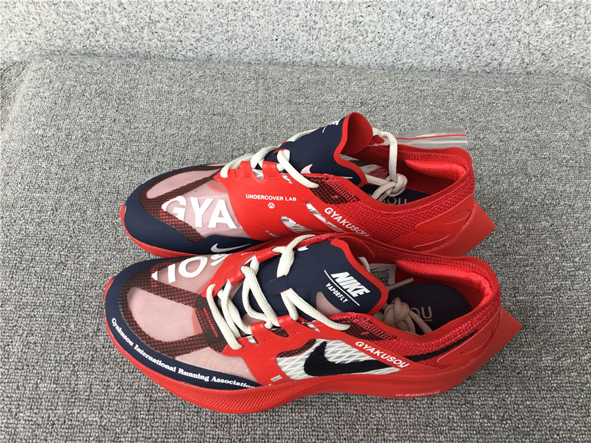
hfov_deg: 58.4
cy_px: 222
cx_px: 296
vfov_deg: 45.4
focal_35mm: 31
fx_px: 529
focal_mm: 3.3
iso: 25
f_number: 2.4
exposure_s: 1/50
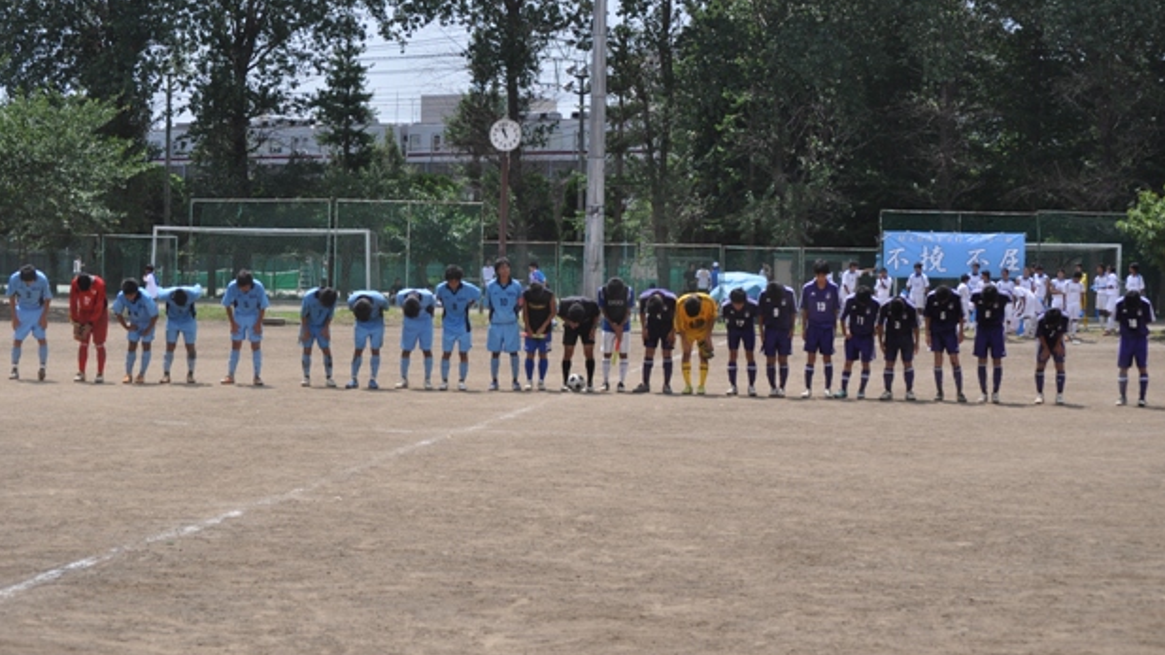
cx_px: 597
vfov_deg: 13.5
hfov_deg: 23.8
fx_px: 2766
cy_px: 295
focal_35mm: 90
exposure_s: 1/1600
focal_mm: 55
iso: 400
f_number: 6.3
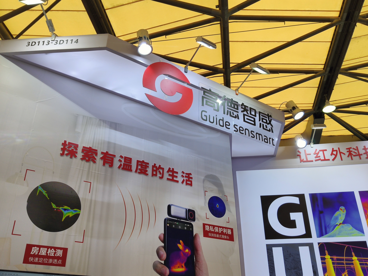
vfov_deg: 45.4
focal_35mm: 31
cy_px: 138
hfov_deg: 58.4
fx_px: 330
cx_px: 184
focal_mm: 4.75
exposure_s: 1/207
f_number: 1.75
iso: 112
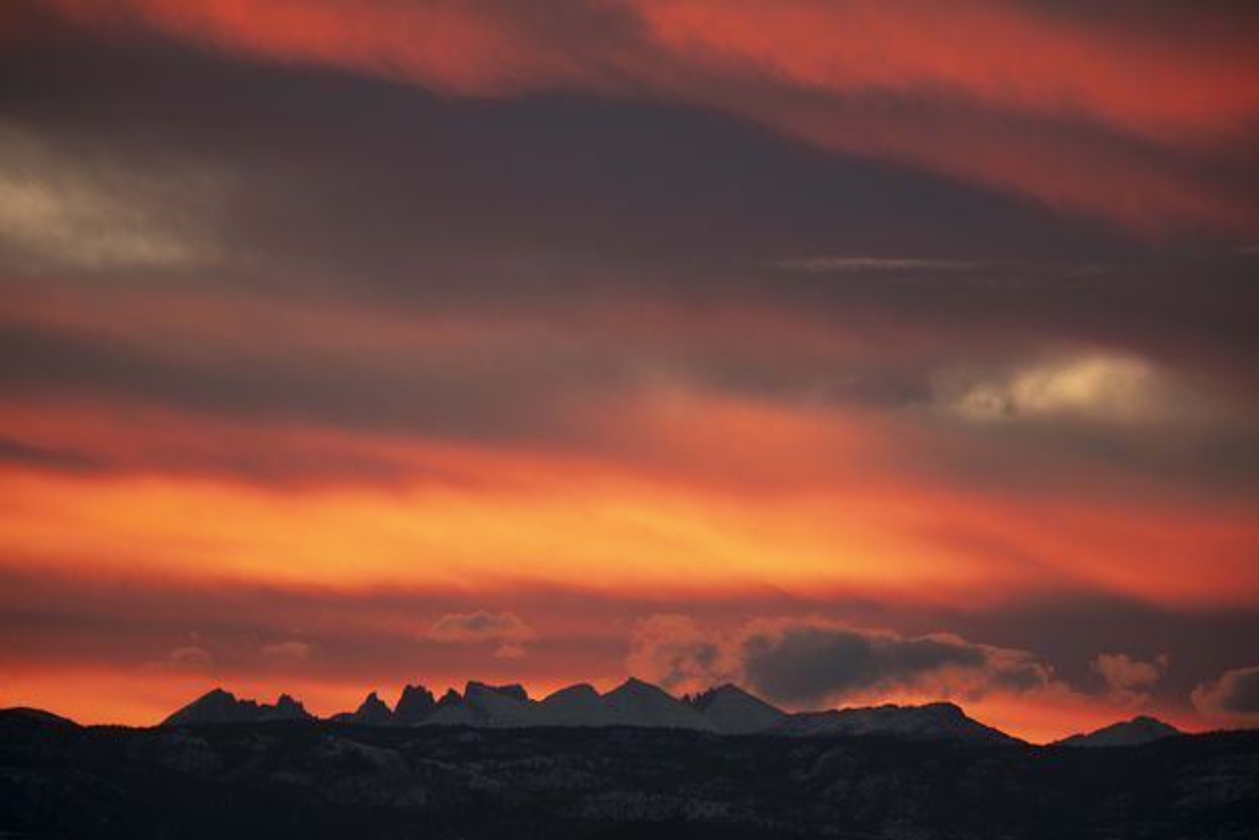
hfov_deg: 5.4
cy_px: 420
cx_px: 630
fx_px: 13432
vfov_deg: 3.6
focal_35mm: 384
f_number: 6.7
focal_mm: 384
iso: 640
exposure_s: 1/80
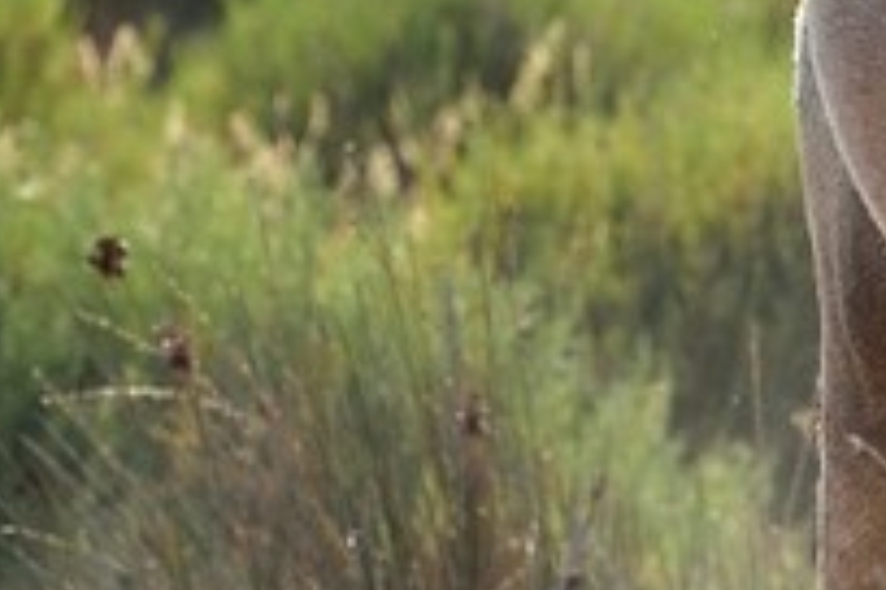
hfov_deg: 1.3
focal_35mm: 1568
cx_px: 2958
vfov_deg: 0.9
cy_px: 245
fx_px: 38587
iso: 200
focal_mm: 200
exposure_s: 1/500
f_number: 9
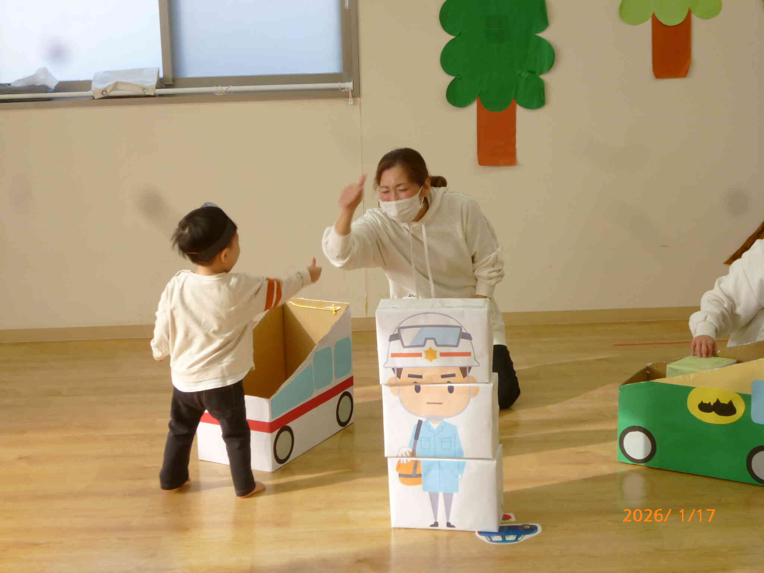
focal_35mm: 58
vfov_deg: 25.2
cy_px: 286
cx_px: 382
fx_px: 1280
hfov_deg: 33.2
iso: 100
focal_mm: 10.3
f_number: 3.8
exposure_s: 1/80
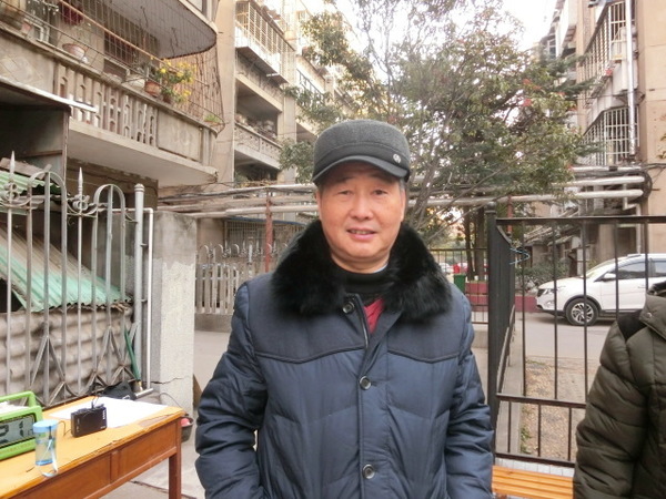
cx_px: 333
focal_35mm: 24
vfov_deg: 56.8
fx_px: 462
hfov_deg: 71.6
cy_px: 250
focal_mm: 4.24
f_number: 3
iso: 320
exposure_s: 1/250
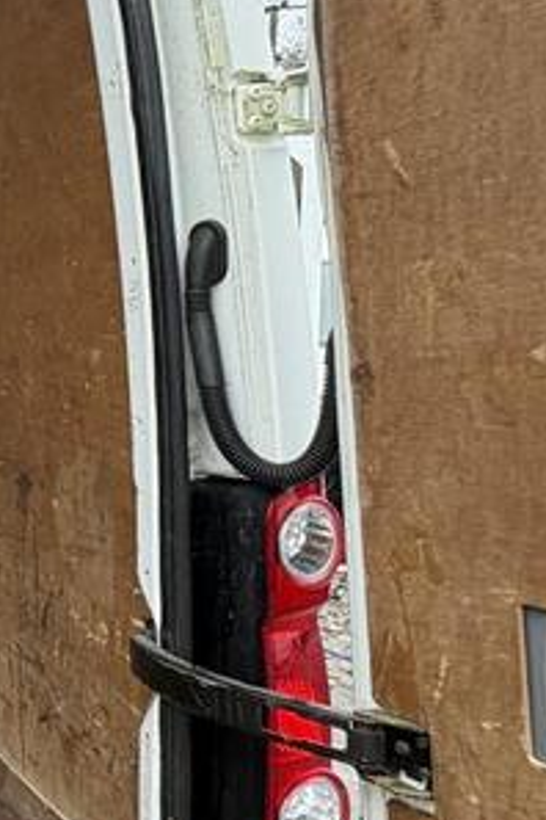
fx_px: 1001
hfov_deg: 19.5
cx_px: -510
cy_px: 331
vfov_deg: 44.3
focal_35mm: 44
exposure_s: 1/85
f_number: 2.2
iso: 250
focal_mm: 2.22
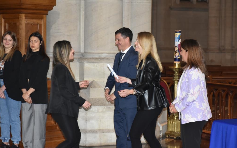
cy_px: 76
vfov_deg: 12.1
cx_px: 118
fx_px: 697
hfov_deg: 19.3
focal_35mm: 108
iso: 2000
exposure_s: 1/60
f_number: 6.3
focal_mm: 70
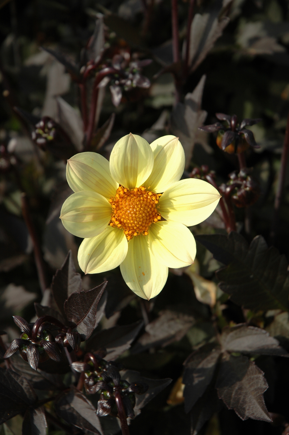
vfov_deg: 19.5
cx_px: 144
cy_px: 218
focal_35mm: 105
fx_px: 1267
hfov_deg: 13.0
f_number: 6.3
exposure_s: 1/640
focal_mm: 70
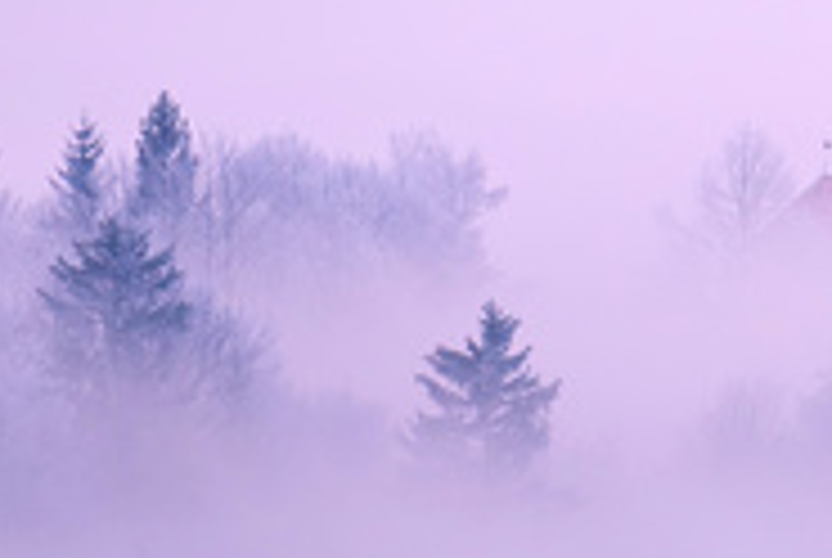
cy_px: -144
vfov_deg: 0.5
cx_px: 1574
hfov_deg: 0.8
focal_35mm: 2698
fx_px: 62453
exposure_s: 1/180
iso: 200
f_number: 8
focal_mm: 500
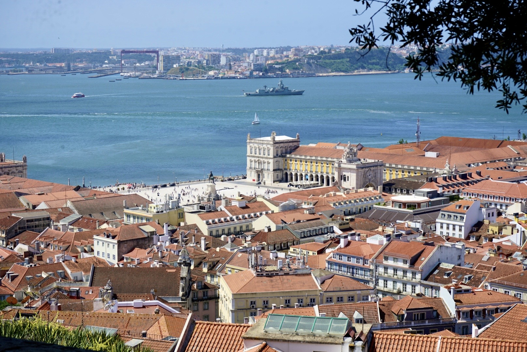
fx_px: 1025
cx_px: 264
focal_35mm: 70
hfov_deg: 28.8
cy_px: 176
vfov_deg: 19.5
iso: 100
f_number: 11
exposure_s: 1/200
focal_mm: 70
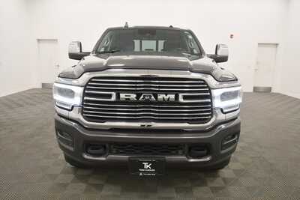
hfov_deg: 67.4
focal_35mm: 27
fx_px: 225
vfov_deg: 48.0
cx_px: 150
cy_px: 100
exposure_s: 1/160
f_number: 5.6
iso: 800
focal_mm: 18
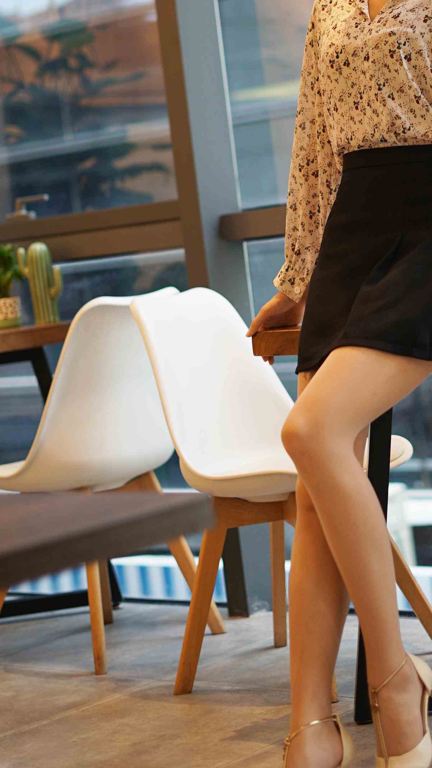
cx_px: 348
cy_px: 240
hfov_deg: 13.4
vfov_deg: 23.5
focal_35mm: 90
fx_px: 1833
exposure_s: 1/125
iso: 250
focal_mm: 50
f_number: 1.8
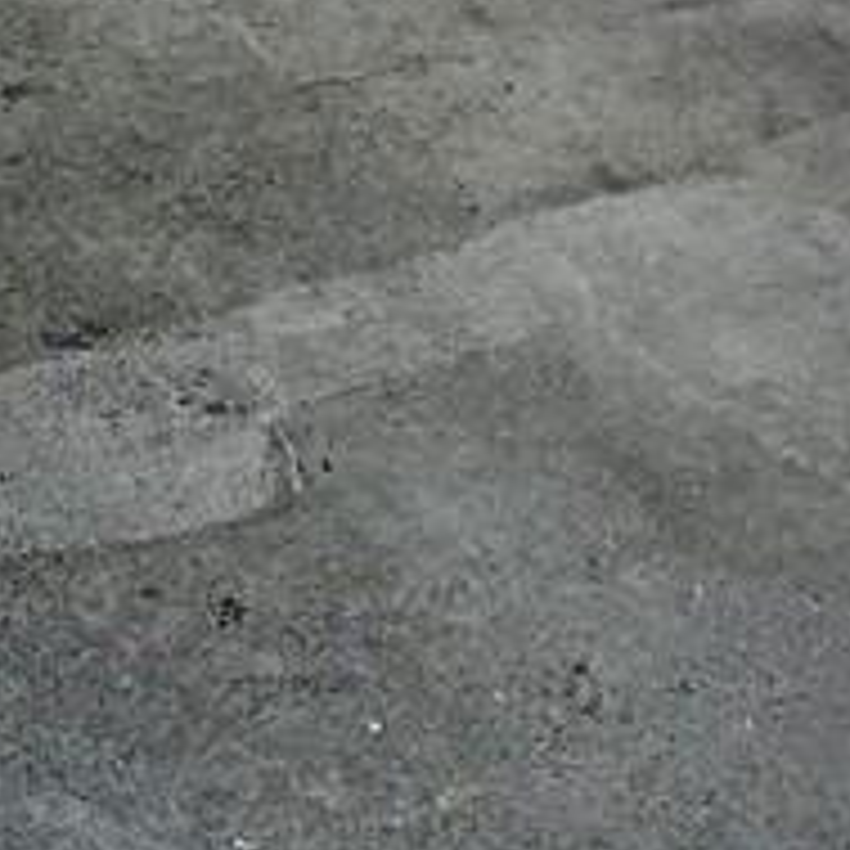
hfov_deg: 9.7
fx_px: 5001
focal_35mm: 180
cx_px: 603
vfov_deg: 8.5
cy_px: -1435
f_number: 1.78
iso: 80
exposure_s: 1/2809
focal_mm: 6.86
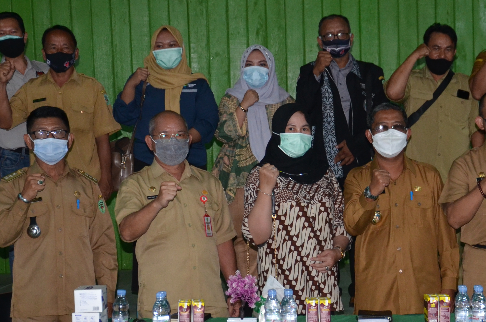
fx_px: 1334
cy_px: 247
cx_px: 364
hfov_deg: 20.5
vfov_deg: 13.7
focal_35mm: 99
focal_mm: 32
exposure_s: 1/60
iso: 800
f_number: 4.2
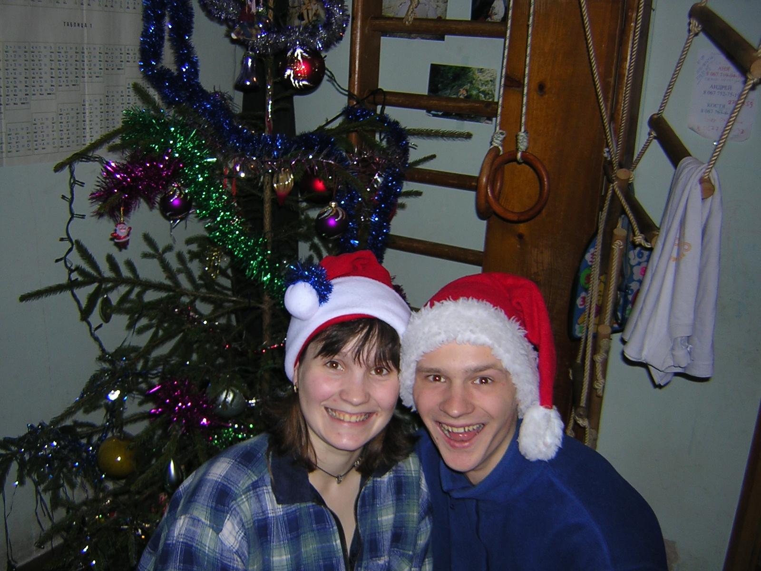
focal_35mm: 36
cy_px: 286
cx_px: 380
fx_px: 791
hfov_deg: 51.4
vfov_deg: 39.7
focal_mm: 4.7
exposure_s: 1/60.1
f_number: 2.6
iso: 100
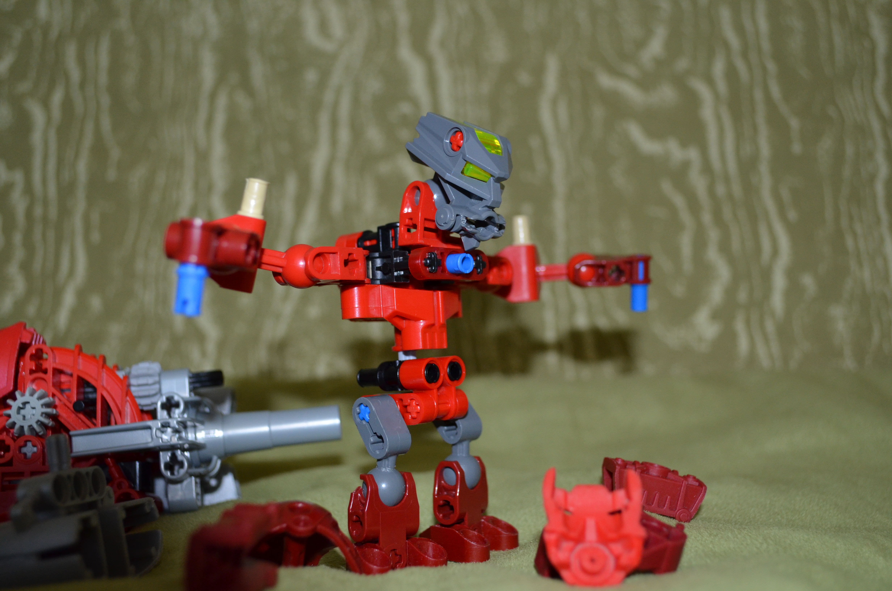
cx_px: 446
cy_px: 296
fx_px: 1113
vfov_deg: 29.7
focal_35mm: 45
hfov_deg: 43.7
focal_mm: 30
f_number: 4.5
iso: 720
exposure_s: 1/60
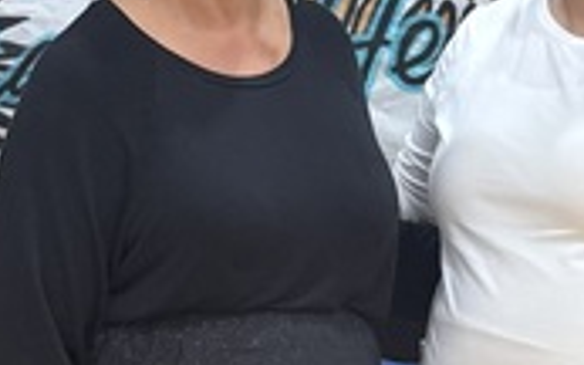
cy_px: 537
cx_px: 368
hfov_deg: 13.8
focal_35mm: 151
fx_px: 2403
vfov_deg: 8.5
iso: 250
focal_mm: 6.76
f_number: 1.78
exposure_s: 1/60
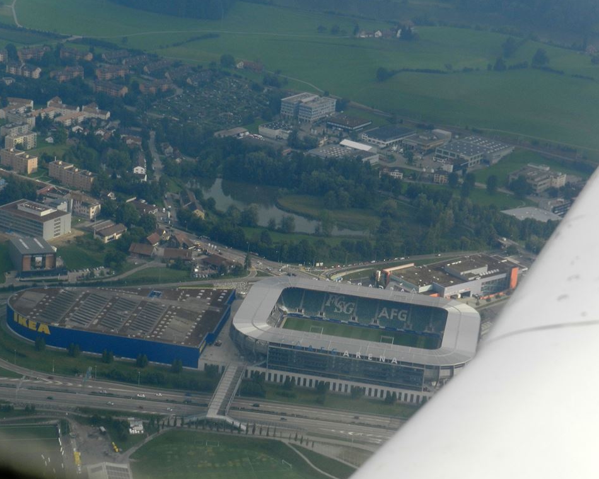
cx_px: 288
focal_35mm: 80
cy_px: 240
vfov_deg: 19.2
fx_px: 1418
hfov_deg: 23.8
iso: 160
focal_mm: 13.5
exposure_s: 1/500
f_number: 4.8
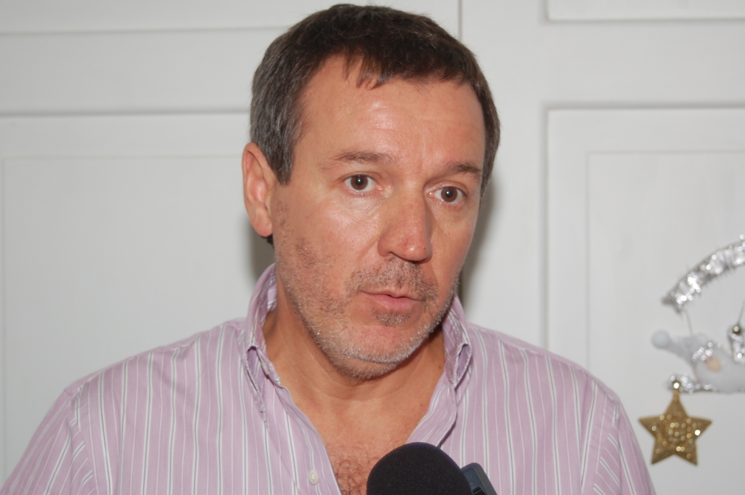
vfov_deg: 15.2
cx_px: 372
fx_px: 1861
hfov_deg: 22.6
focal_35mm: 90
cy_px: 248
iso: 200
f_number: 5
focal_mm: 60
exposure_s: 1/160
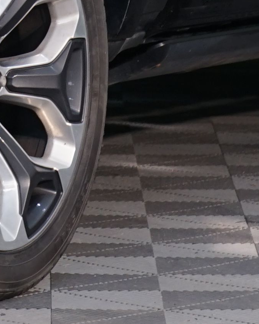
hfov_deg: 3.5
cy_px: -270
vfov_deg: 4.4
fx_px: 4167
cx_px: -213
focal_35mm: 435
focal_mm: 65
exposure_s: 1/13
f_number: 6.3
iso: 400
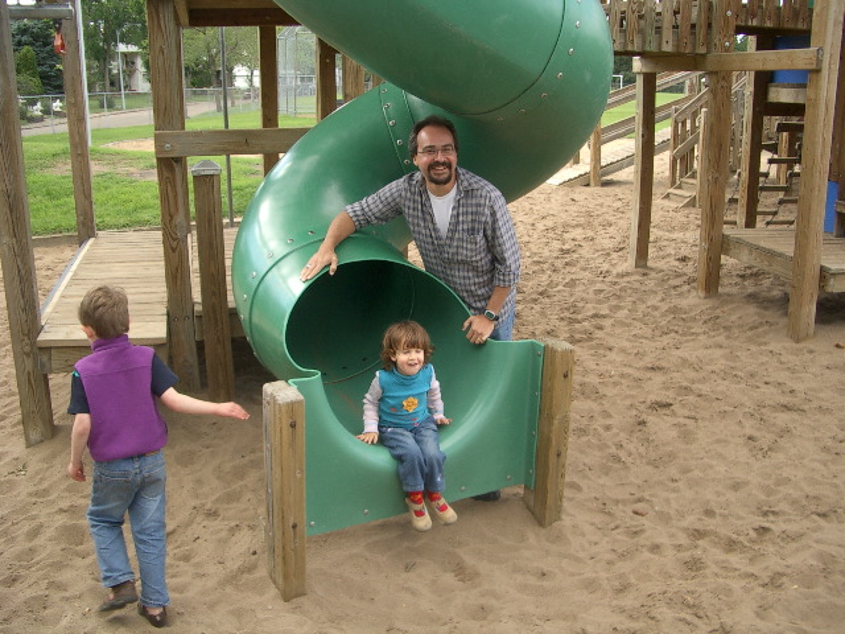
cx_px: 422
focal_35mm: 35
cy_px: 317
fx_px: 854
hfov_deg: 52.6
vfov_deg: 40.7
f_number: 2.6
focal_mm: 5.8
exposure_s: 1/200
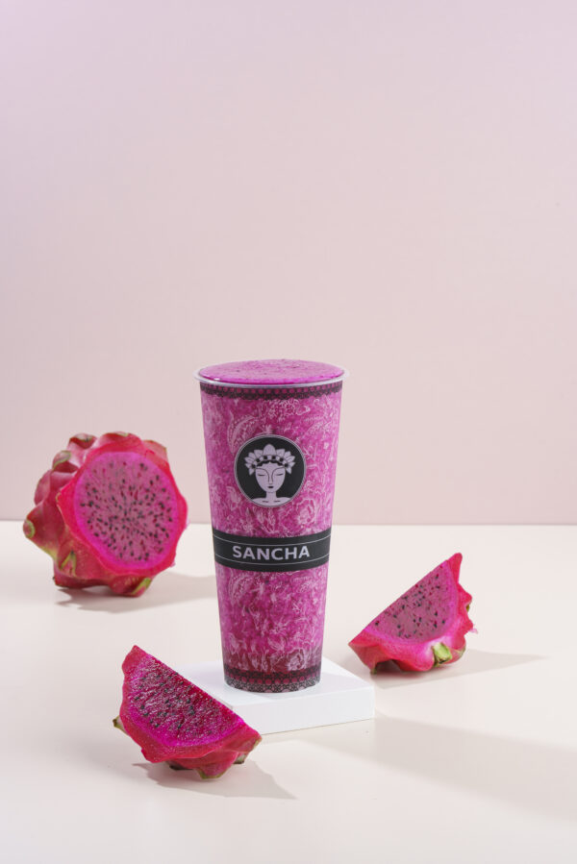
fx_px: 2162
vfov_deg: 22.6
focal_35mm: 90
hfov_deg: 15.2
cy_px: 432
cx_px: 288
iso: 125
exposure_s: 1/125
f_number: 14
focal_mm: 90
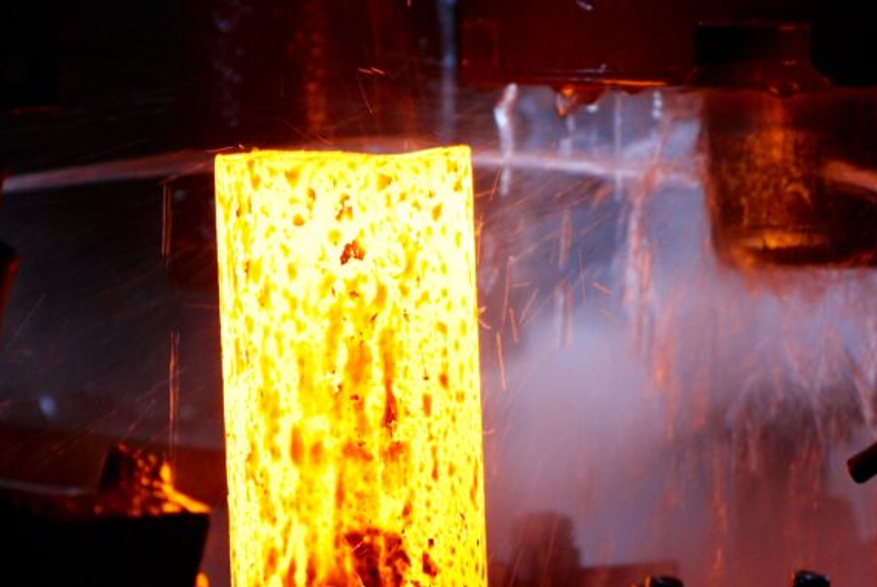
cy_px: 398
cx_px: 440
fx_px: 13193
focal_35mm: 541
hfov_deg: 3.8
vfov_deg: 2.5
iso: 200
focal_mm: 200
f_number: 3.5
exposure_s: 1/50
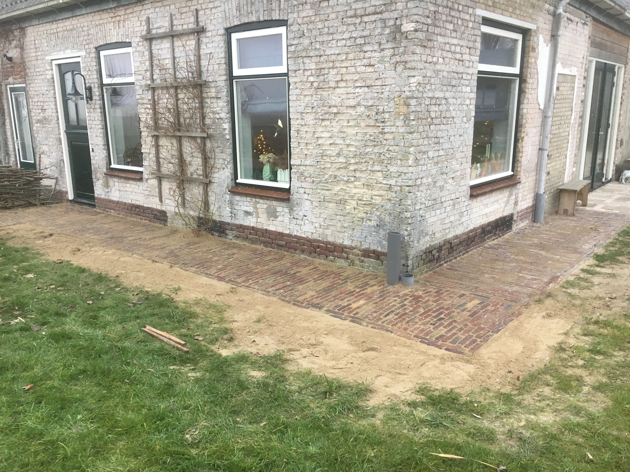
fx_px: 528
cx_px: 315
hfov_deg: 61.7
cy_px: 236
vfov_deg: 48.2
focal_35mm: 29
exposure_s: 1/33
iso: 50
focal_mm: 4.15
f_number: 2.2
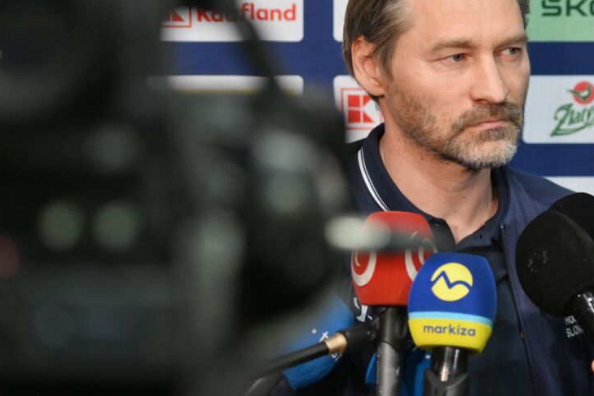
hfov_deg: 14.6
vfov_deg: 9.8
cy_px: 105
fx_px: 2310
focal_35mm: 140
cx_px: 465
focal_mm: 85
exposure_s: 1/800
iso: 2500
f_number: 2.8
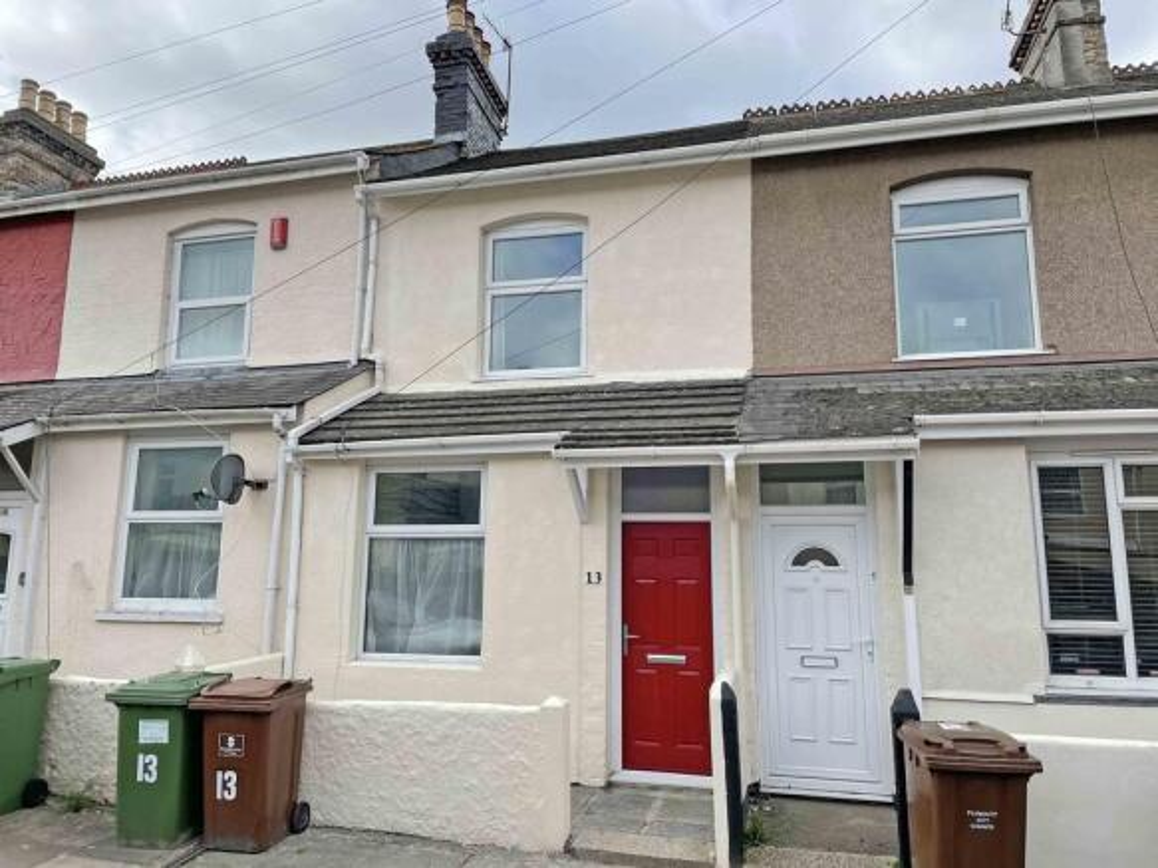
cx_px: 579
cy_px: 434
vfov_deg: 53.0
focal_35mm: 26
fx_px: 870
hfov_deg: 67.3
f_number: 1.6
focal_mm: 4.2
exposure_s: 1/2353
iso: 32
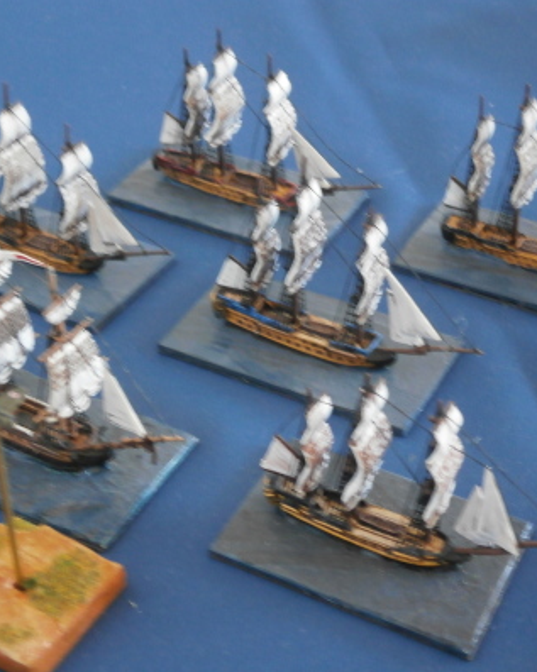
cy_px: 335
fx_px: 1233
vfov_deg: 30.5
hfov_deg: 24.6
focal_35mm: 62
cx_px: 298
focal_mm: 8.3
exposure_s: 1/10
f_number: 3.4
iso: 200
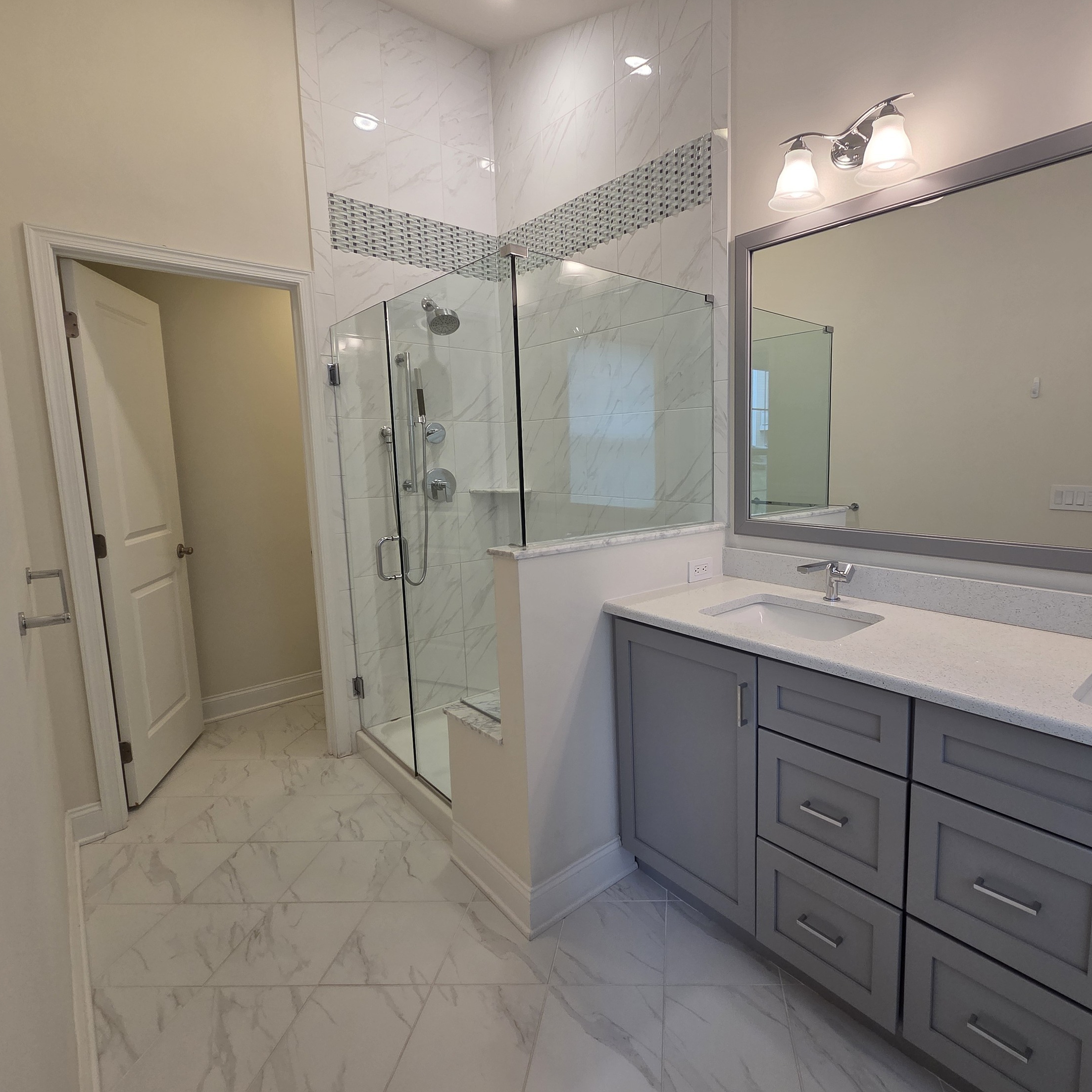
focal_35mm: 16
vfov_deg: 87.4
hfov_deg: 86.1
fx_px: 571
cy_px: 534
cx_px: 669
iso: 125
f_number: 2.2
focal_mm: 2.2
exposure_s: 1/120
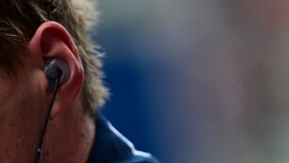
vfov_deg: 2.5
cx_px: 12
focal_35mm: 481
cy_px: 150
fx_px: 3688
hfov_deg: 4.5
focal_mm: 200
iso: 800
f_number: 2
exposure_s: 1/1600
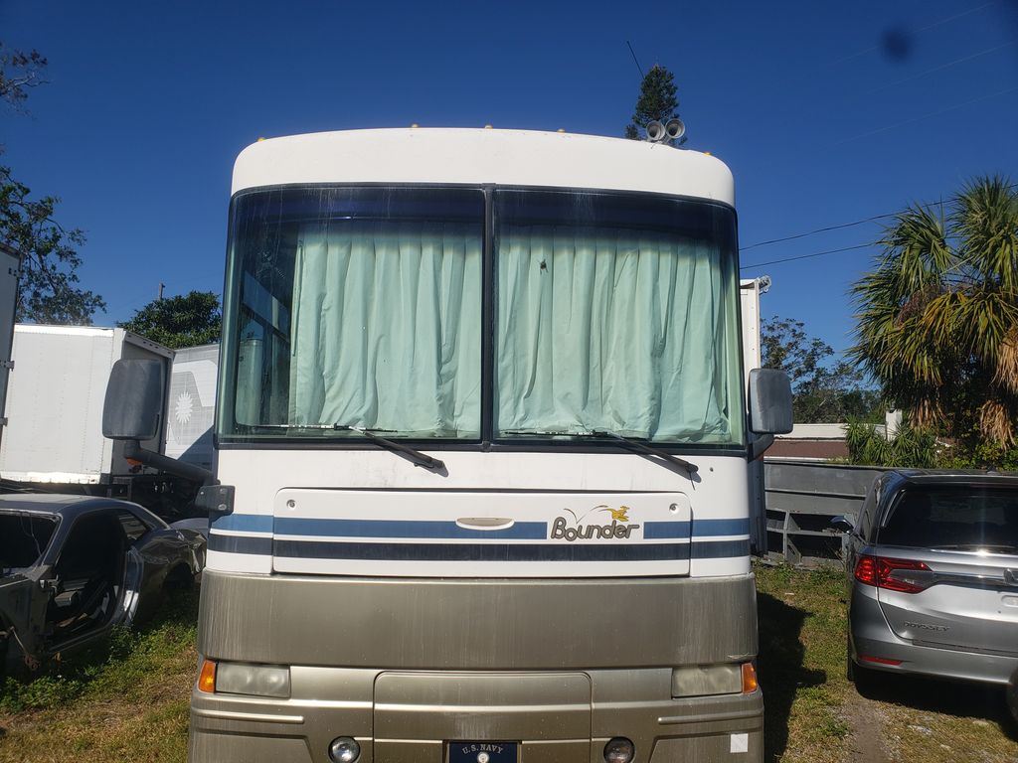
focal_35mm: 26
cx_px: 509
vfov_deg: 53.1
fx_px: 765
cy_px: 382
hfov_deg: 67.3
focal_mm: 4.3
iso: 50
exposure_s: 1/3059
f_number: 2.4
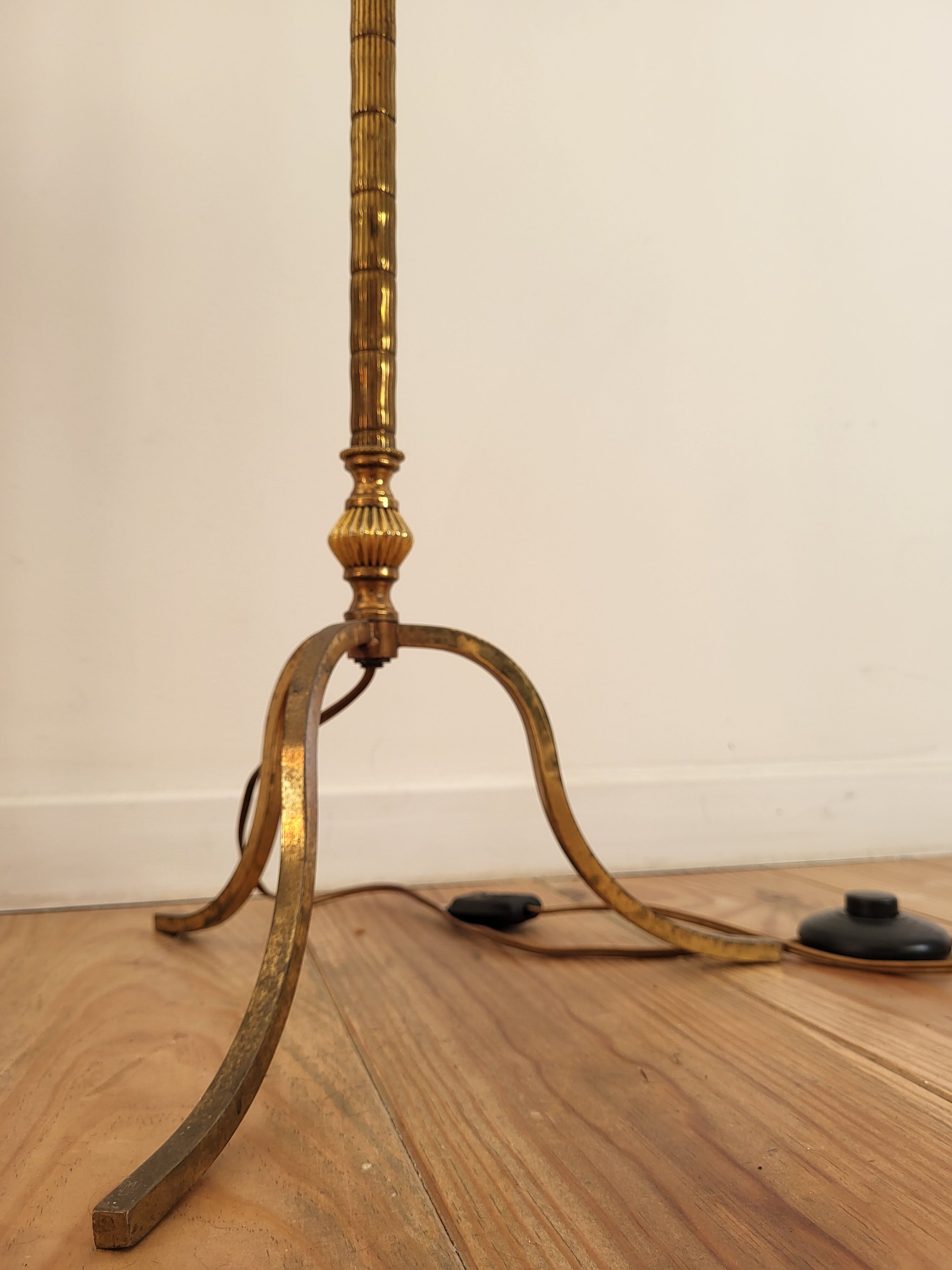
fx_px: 953
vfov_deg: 67.3
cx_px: 476
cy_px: 635
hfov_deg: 53.1
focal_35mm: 26
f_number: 1.8
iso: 100
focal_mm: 5.4
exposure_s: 1/100
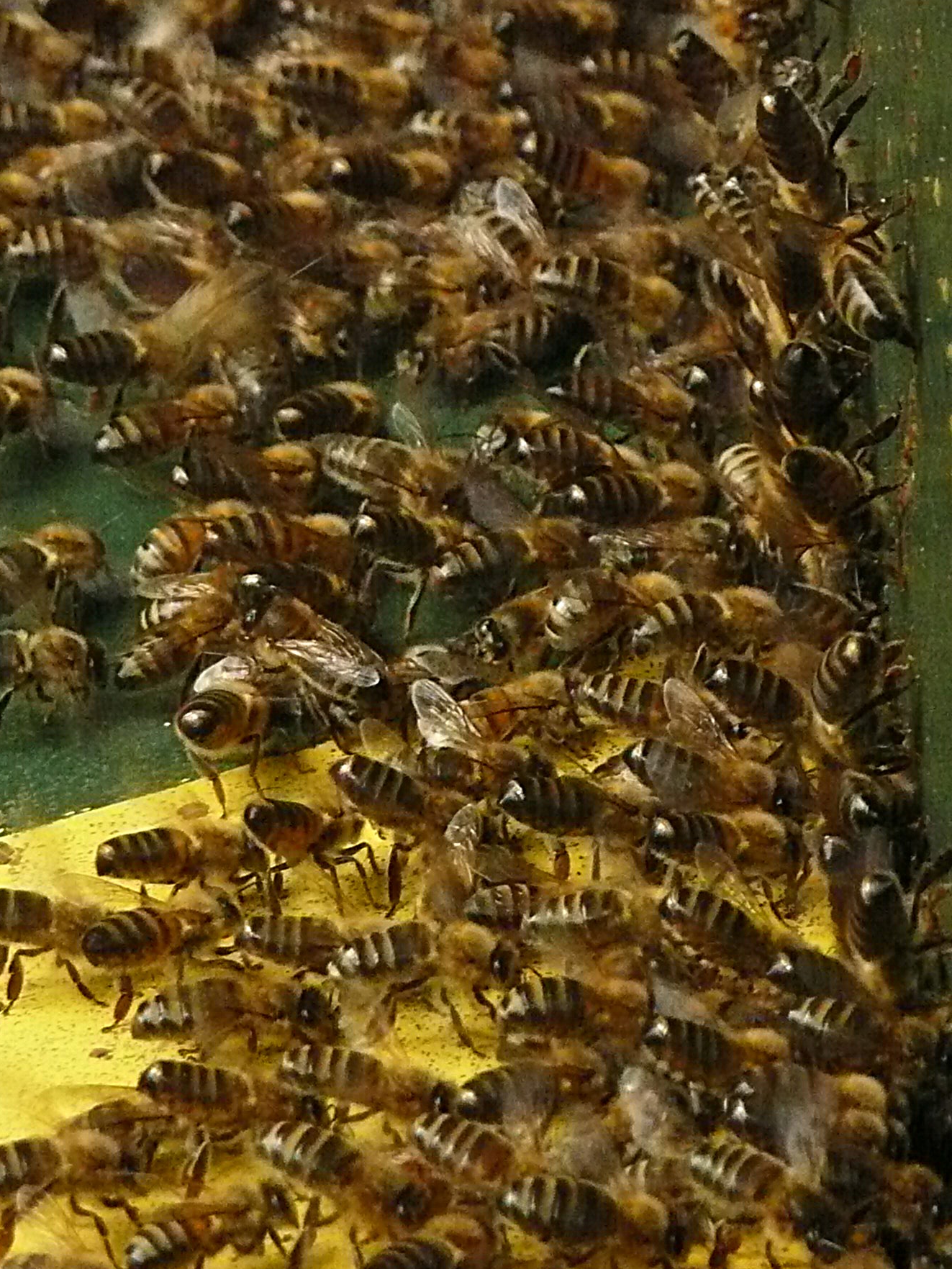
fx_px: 13348
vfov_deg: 5.4
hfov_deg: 4.1
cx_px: 399
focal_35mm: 364
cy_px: 713
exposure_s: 1/125
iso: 800
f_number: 4.9
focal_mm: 37.5
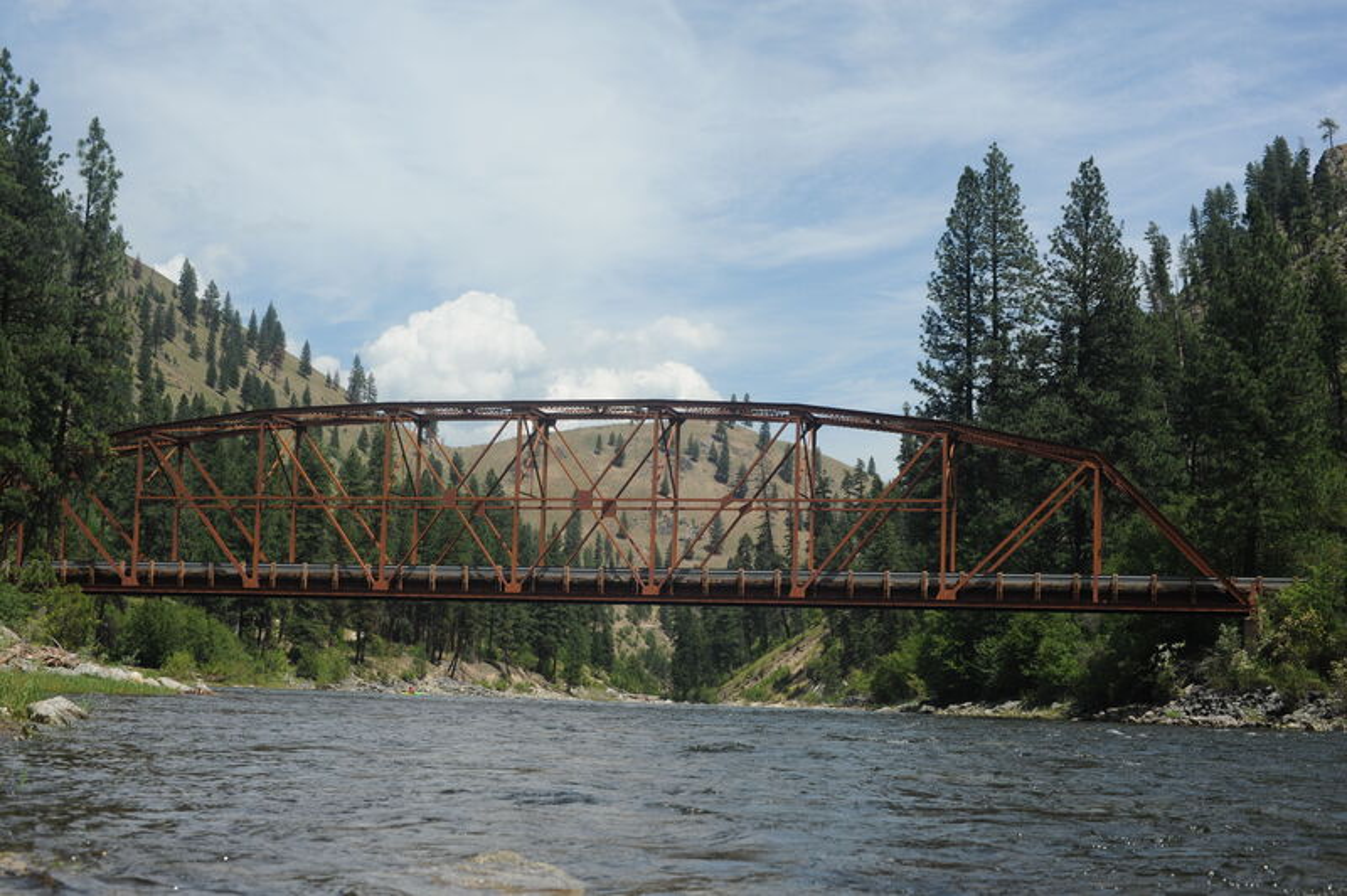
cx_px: 674
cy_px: 448
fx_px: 1869
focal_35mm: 50
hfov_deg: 39.6
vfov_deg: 26.9
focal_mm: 50
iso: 200
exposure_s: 1/800
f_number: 7.1
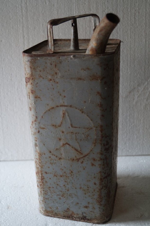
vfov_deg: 45.4
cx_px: 75
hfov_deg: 31.2
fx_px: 269
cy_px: 115
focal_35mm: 43
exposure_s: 1/60
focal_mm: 28
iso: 1000
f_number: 4.5
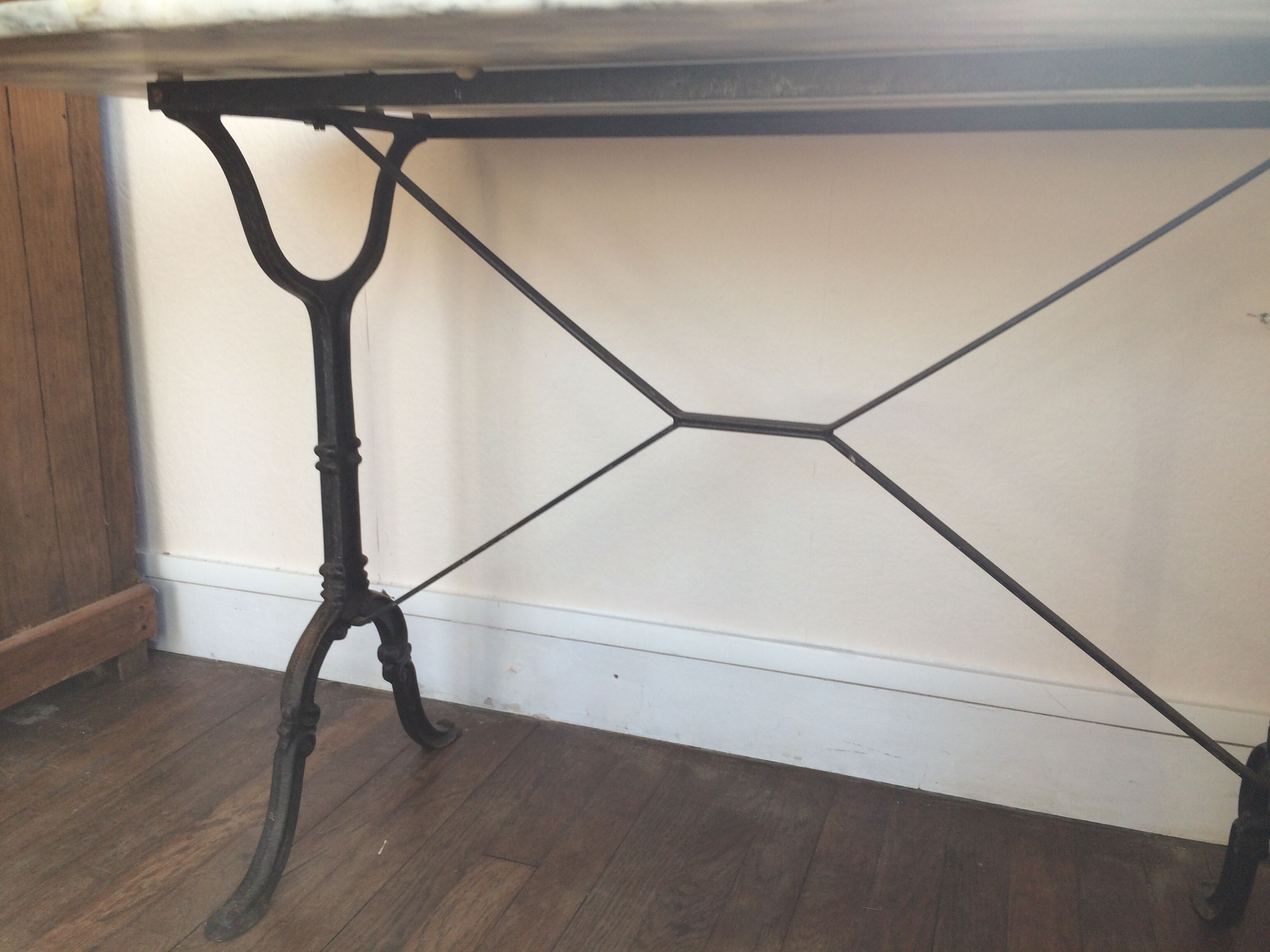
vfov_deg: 48.2
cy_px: 476
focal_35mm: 29
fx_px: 1064
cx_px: 635
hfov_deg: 61.7
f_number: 2.2
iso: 50
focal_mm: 4.15
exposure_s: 1/50
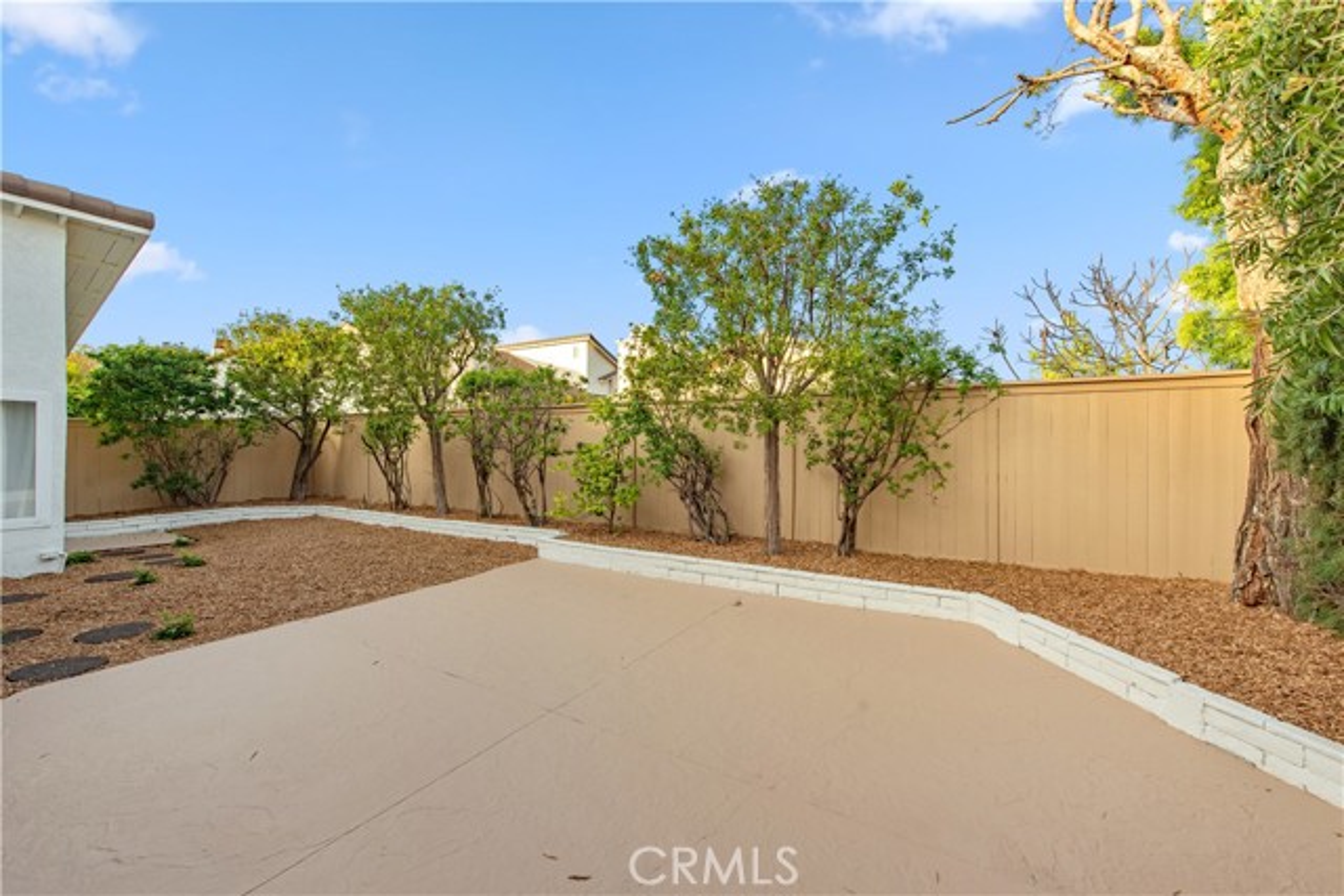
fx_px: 523
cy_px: 448
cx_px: 672
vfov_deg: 81.2
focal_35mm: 14
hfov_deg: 104.2
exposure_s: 1/250
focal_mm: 14
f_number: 8
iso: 360
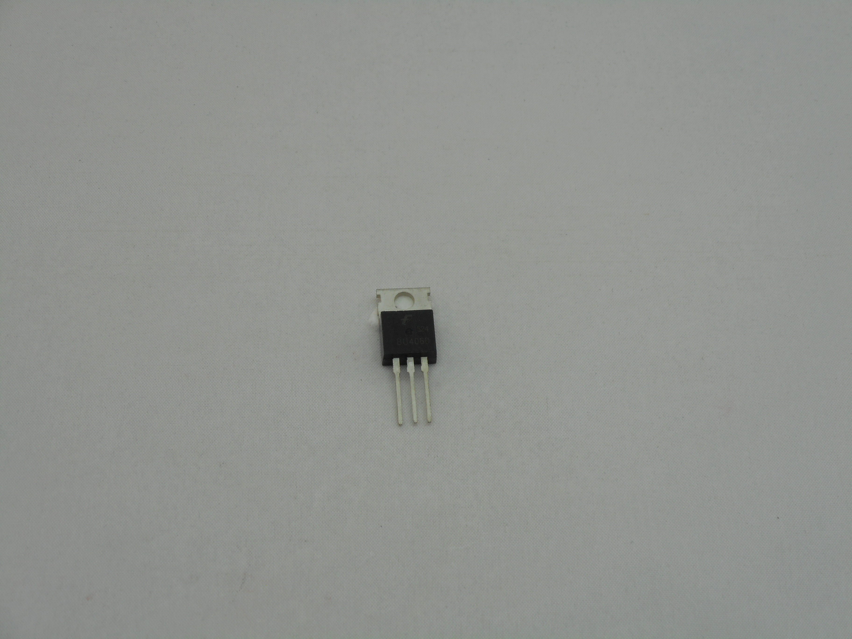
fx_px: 1895
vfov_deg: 19.1
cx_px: 426
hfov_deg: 25.3
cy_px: 320
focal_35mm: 77
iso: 80
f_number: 5.5
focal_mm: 13.8
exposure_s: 1/40
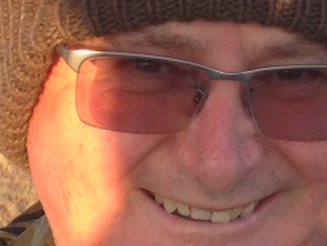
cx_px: 465
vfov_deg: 7.0
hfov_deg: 9.1
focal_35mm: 212
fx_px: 2005
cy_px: 238
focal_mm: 4.12
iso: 50
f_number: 2.4
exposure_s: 1/175
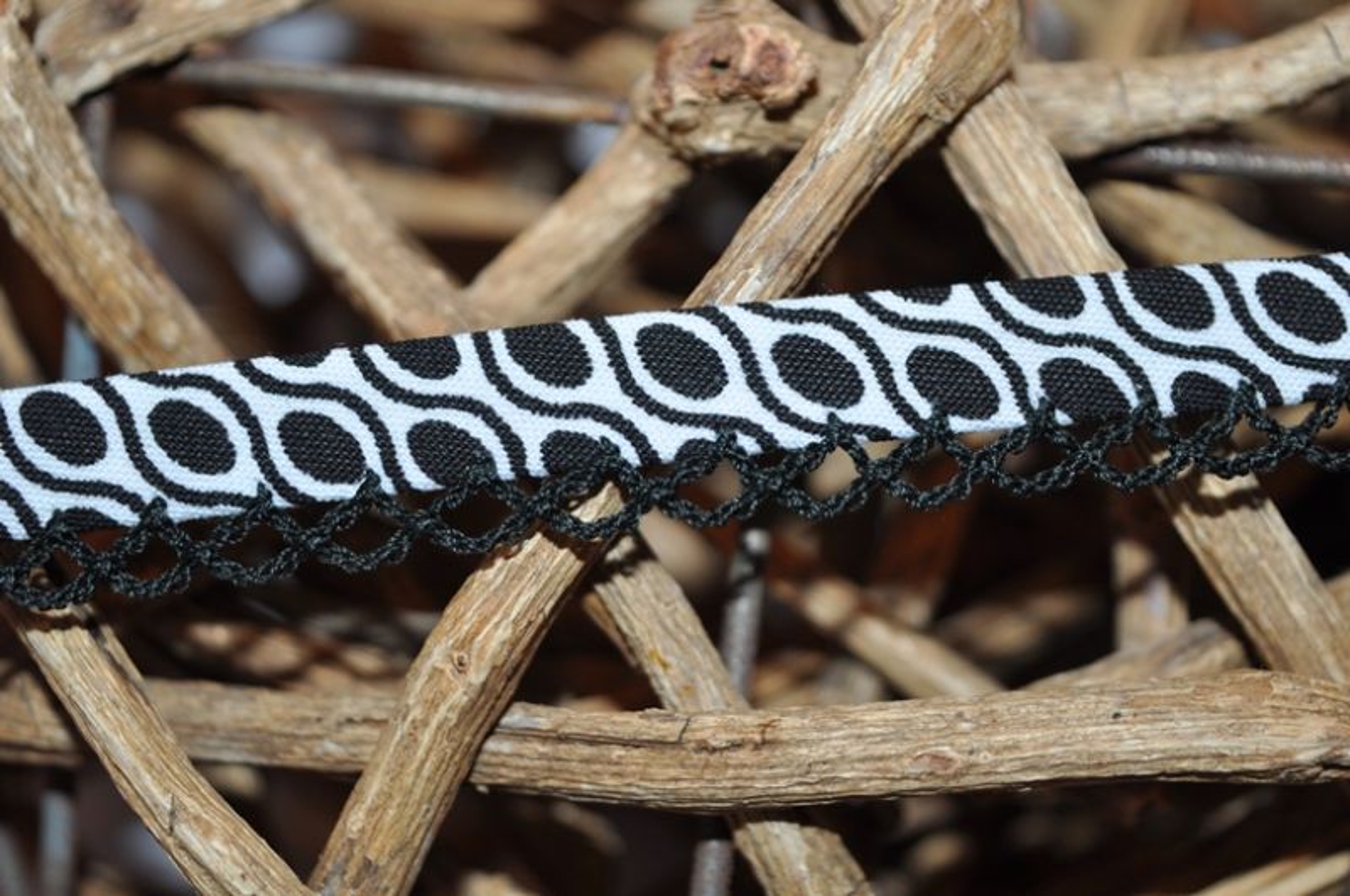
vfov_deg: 18.9
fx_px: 2696
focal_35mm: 72
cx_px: 675
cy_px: 448
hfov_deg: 28.1
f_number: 5.3
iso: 200
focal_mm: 48
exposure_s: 1/60
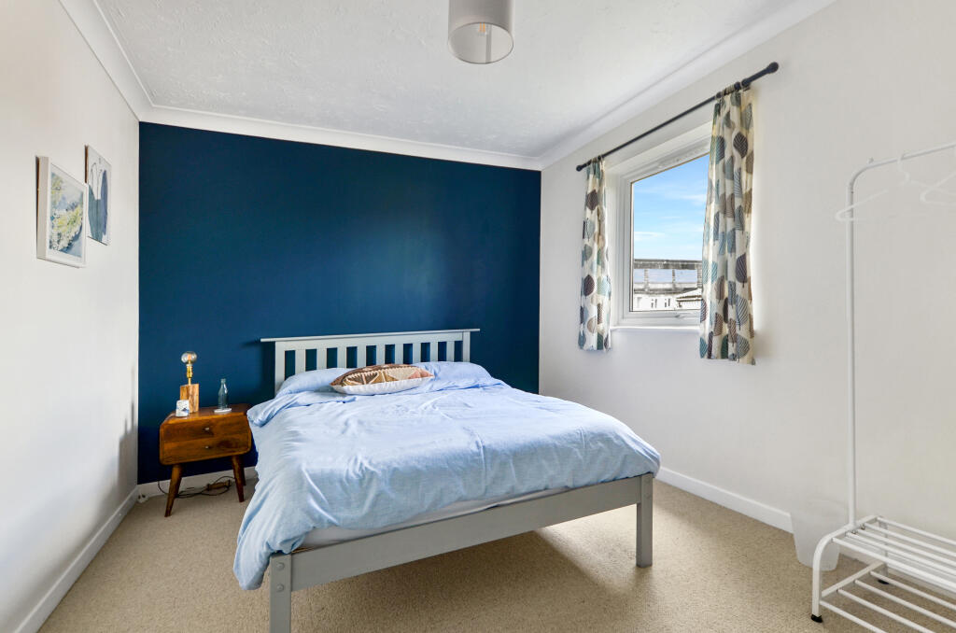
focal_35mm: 15
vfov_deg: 77.1
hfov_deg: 100.5
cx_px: 478
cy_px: 316
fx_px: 397
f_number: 4.5
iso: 100
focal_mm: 10
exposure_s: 1/40
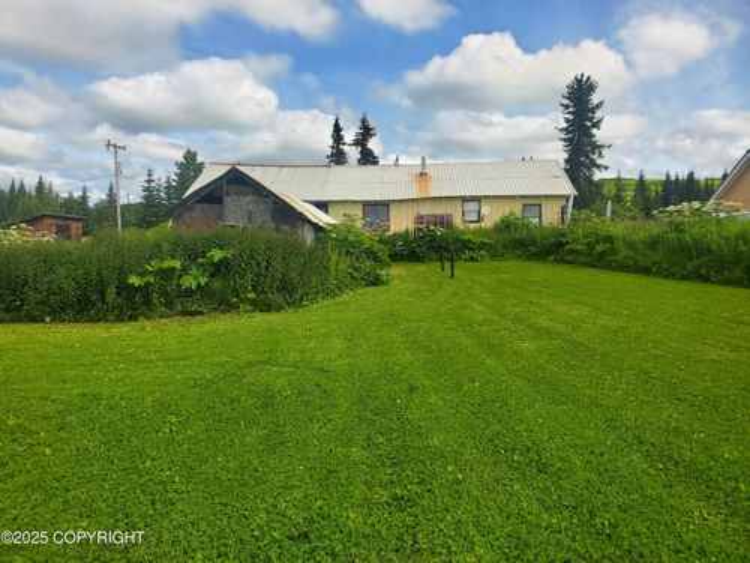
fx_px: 563
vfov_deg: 53.1
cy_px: 282
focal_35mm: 26
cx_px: 375
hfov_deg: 67.3
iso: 50
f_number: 2.4
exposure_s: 1/1322
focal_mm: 4.3
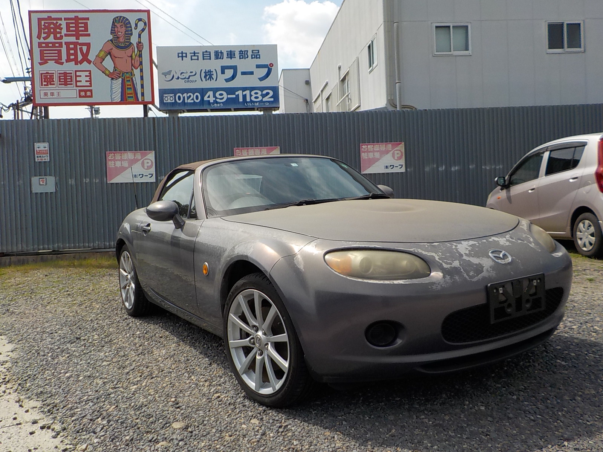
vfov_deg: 46.8
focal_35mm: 30
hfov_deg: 60.0
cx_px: 302
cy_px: 226
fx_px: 523
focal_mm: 4.1
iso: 125
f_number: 3.3
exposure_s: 1/1250
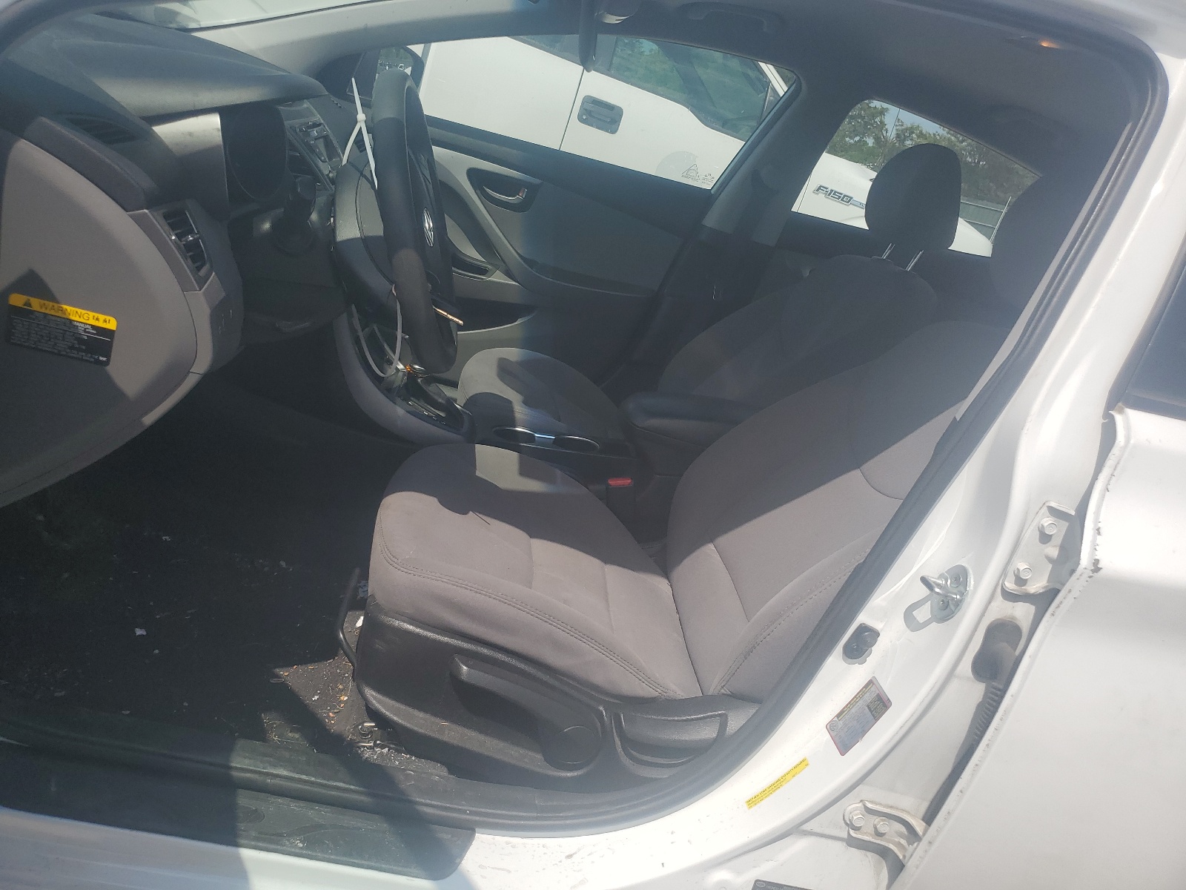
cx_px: 593
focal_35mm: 26
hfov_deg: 67.3
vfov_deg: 53.1
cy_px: 445
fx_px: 891
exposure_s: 1/5000
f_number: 1.5
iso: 50
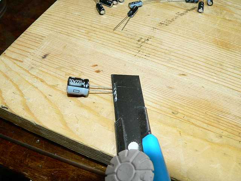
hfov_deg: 51.4
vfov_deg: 39.7
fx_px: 251
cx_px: 120
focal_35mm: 36
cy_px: 90
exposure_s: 1/100
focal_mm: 6
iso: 400
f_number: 4
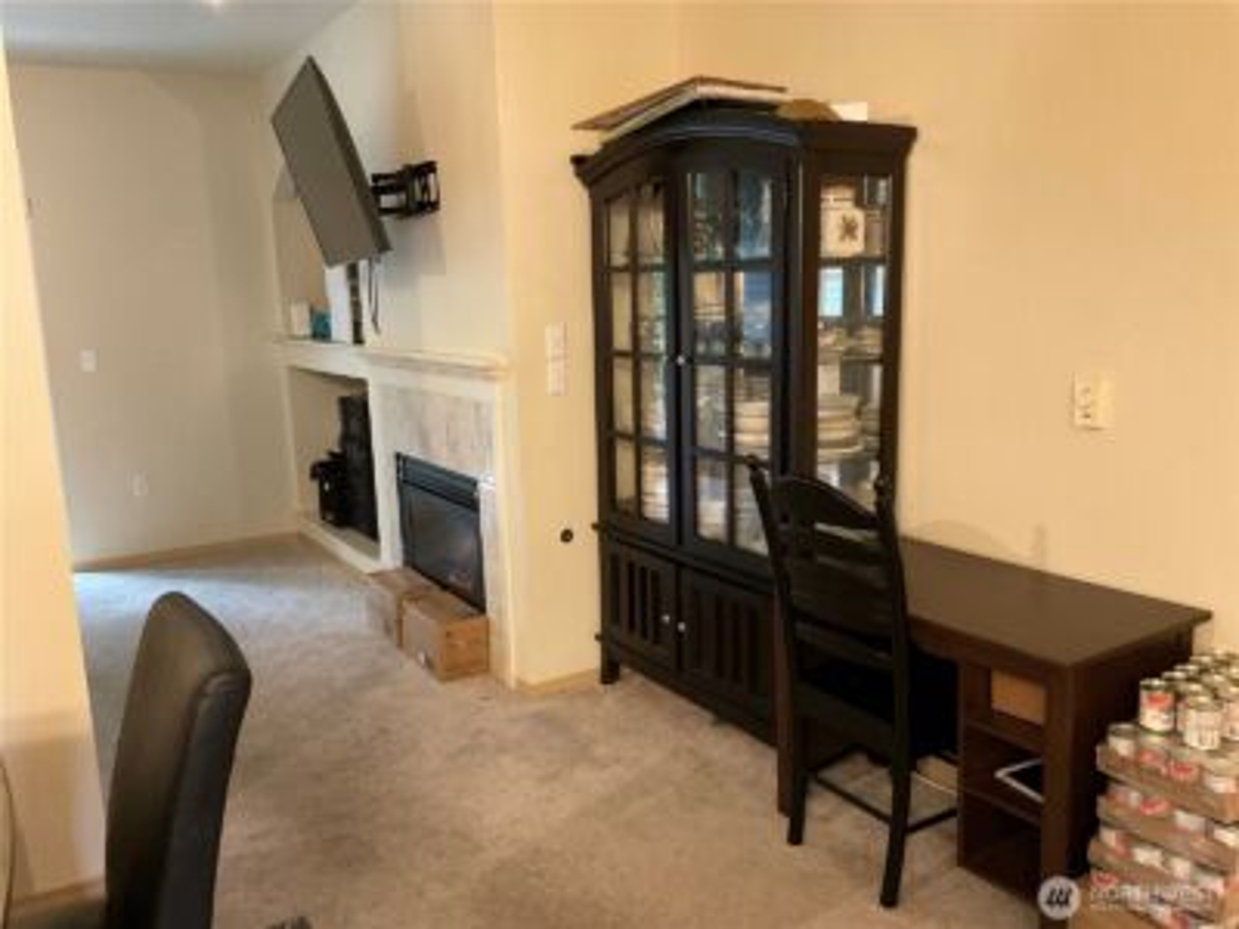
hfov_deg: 61.7
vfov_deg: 48.2
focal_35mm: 29
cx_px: 620
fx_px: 1038
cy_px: 464
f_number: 1.8
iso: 500
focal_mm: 3
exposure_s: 1/30
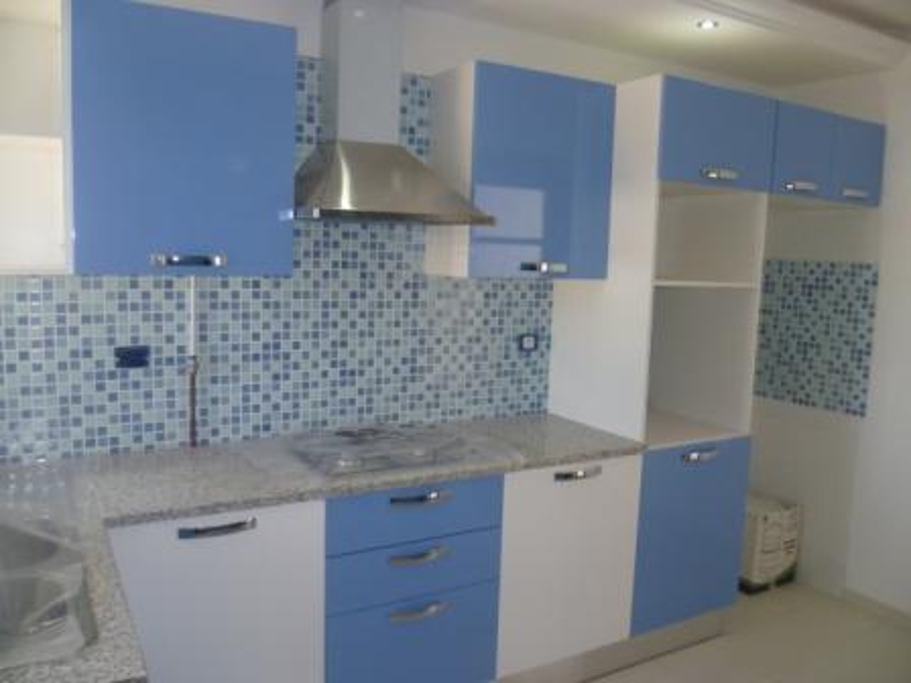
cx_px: 456
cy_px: 342
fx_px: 737
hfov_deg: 63.4
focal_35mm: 28
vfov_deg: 49.7
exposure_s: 1/30
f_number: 2.8
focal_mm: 5
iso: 160
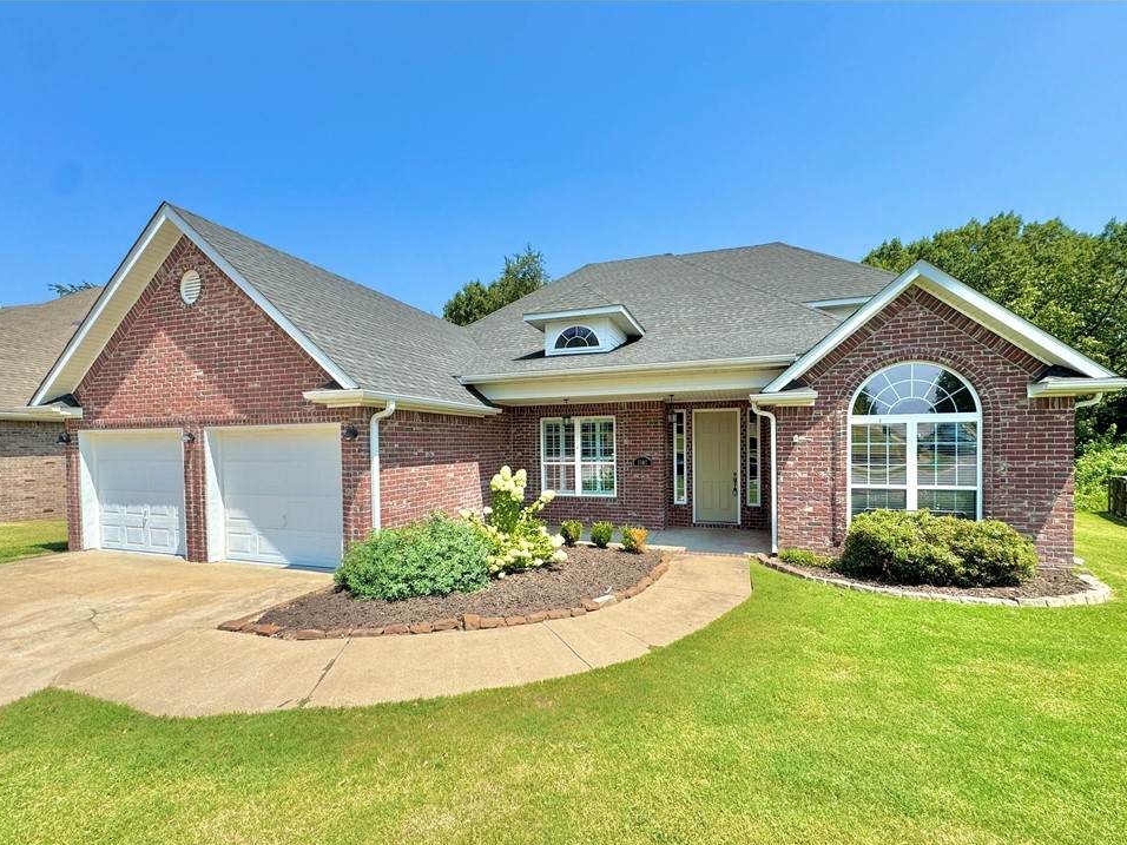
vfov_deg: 81.6
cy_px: 451
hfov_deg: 98.1
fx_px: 488
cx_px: 580
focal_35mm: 15
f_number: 2.2
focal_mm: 2.22
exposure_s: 1/1277
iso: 50
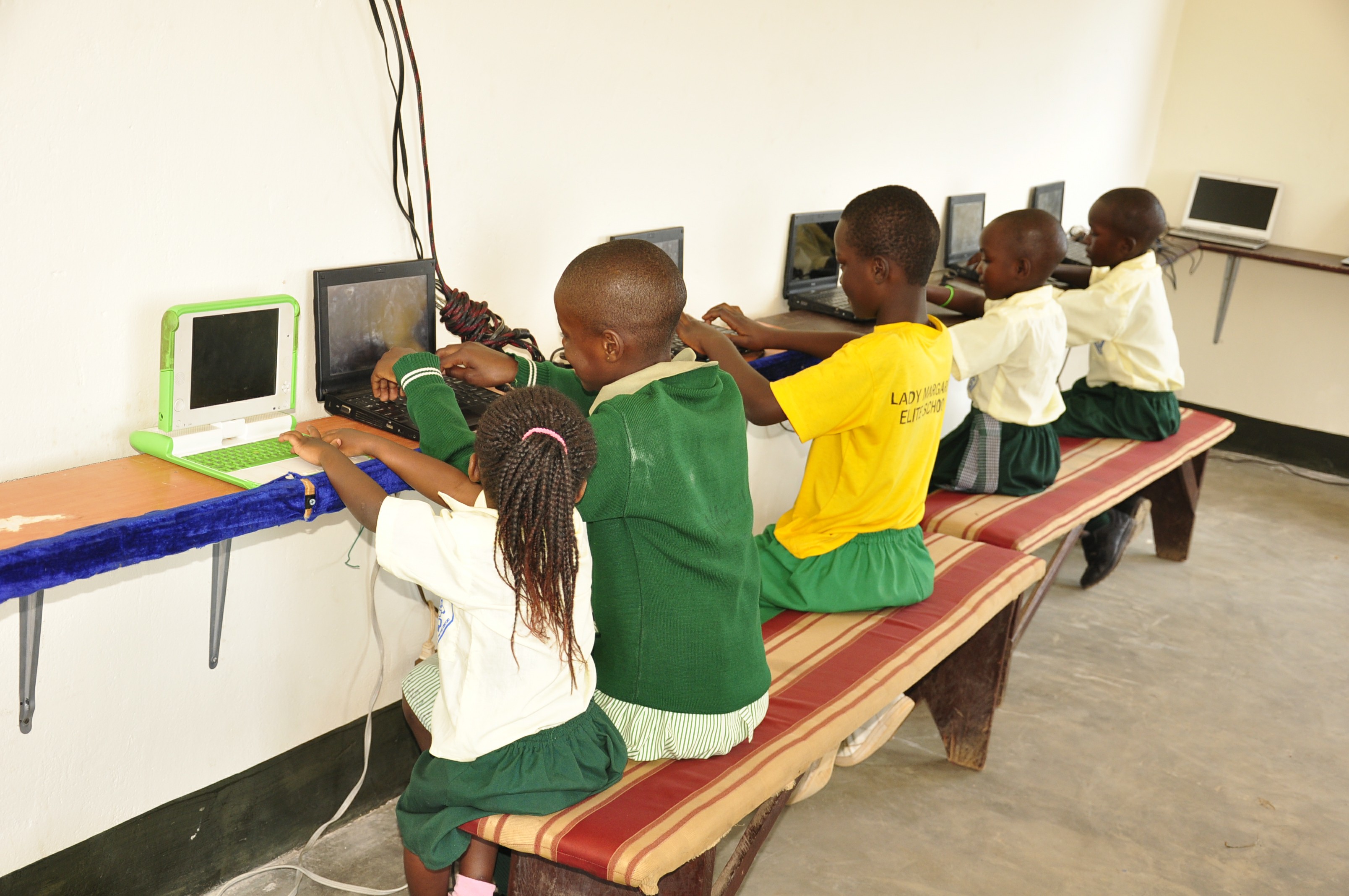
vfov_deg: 29.8
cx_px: 674
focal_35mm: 45
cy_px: 448
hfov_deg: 43.7
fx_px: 1684
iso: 400
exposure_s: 1/60
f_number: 4.2
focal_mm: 30
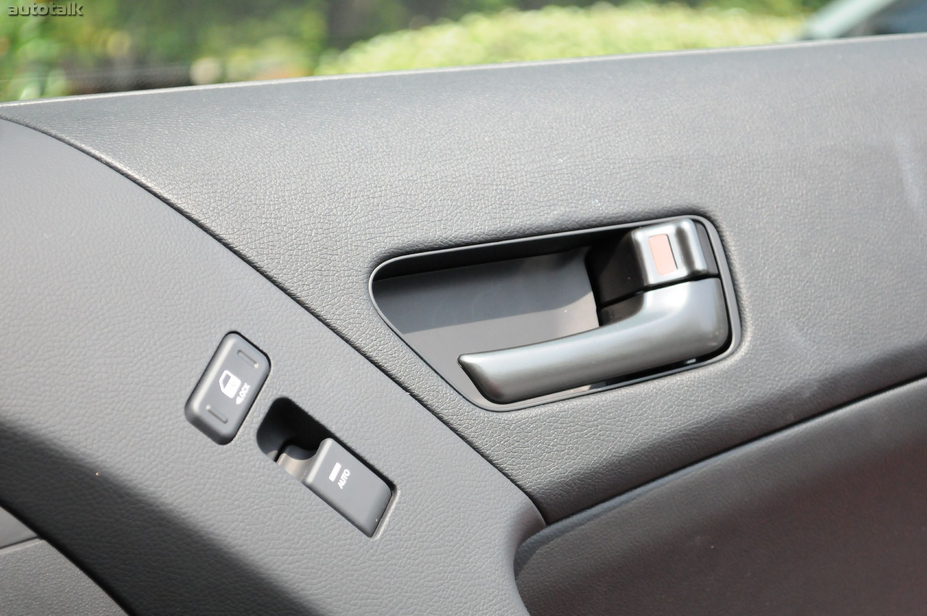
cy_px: 308
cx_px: 464
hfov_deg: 24.6
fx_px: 2122
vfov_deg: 16.5
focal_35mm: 82
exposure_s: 1/1250
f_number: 5.6
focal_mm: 55
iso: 2000
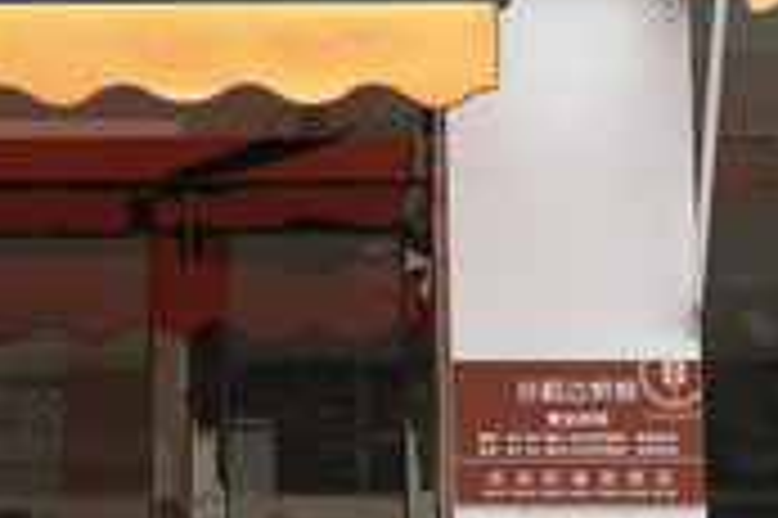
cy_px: 365
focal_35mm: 101
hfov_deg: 19.9
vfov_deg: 13.5
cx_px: 103
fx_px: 2181
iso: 50
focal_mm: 3.66
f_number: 2.2
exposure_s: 1/221
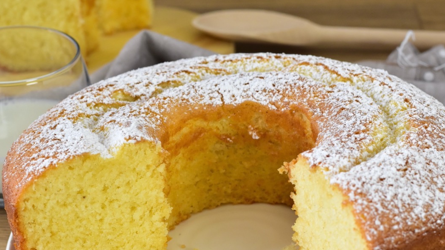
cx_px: 239
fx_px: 1062
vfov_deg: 13.4
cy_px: 169
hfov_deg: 23.7
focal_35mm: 90
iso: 2000
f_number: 7.1
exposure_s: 1/30
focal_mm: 50
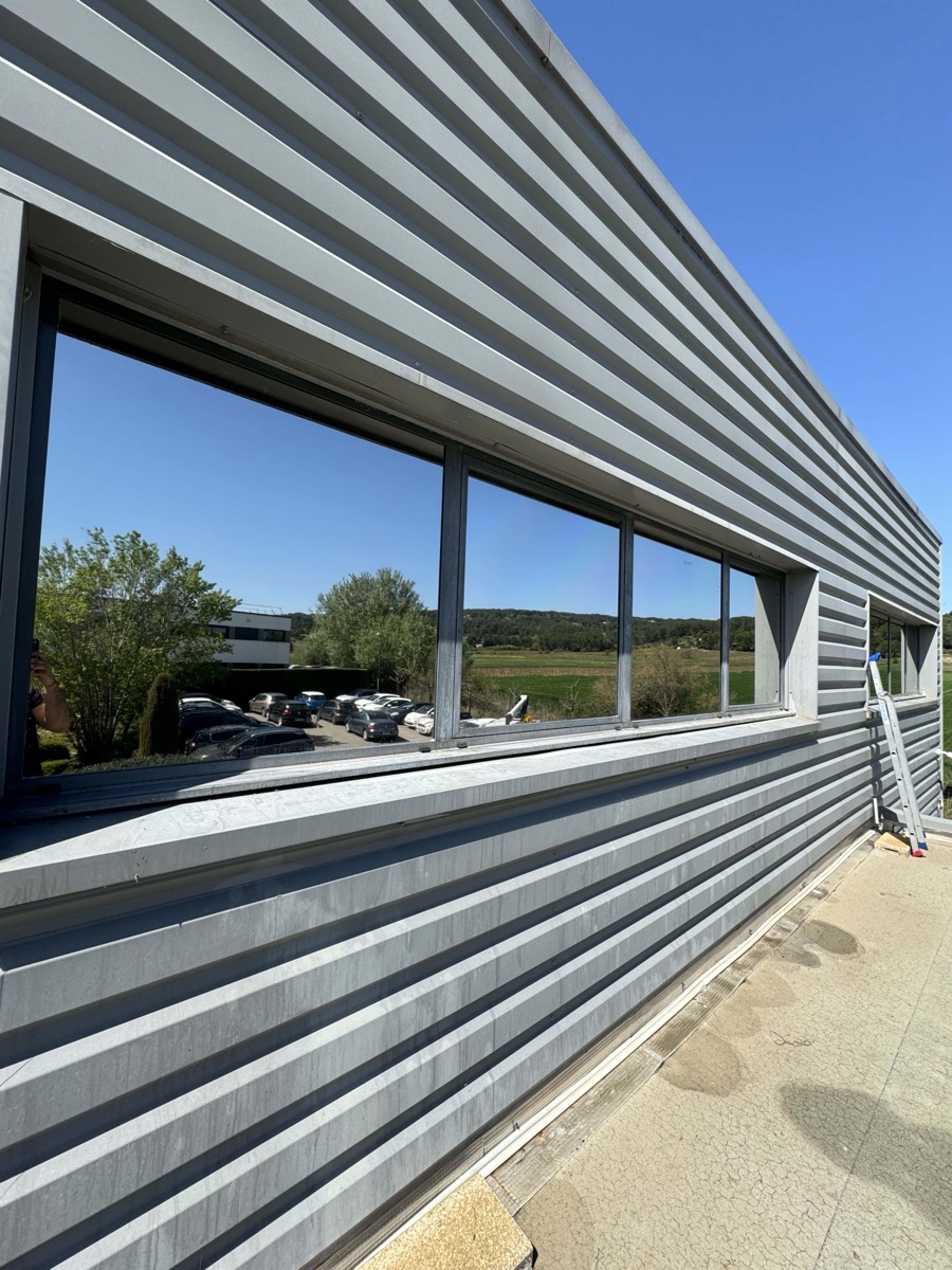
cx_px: 476
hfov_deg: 85.7
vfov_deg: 102.1
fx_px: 513
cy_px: 635
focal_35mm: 14
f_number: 2.2
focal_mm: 2.22
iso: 40
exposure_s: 1/1126
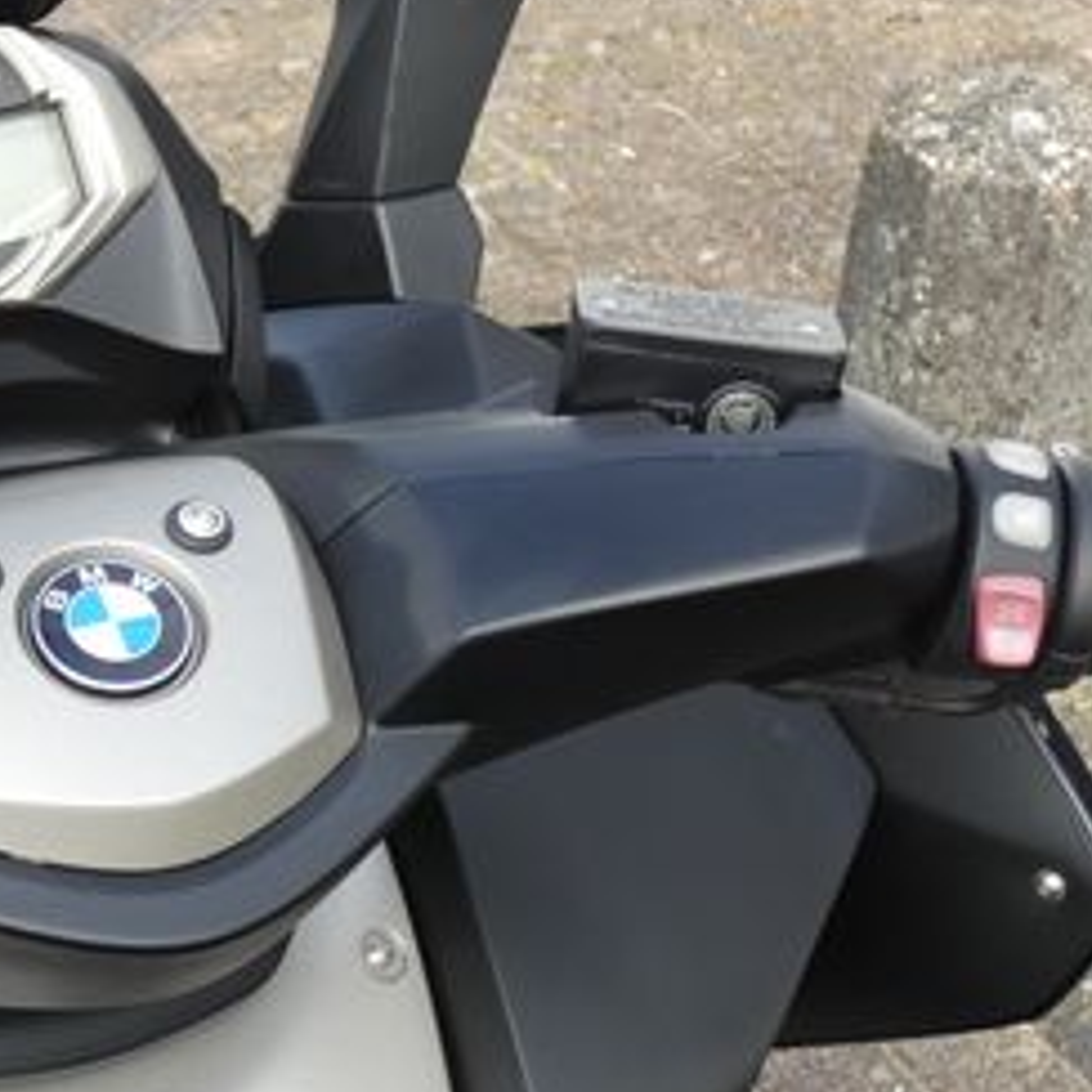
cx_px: 27
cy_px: 685
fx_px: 3391
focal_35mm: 95
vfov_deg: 18.3
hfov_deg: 17.9
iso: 80
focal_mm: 7.3
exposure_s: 1/160
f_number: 3.6
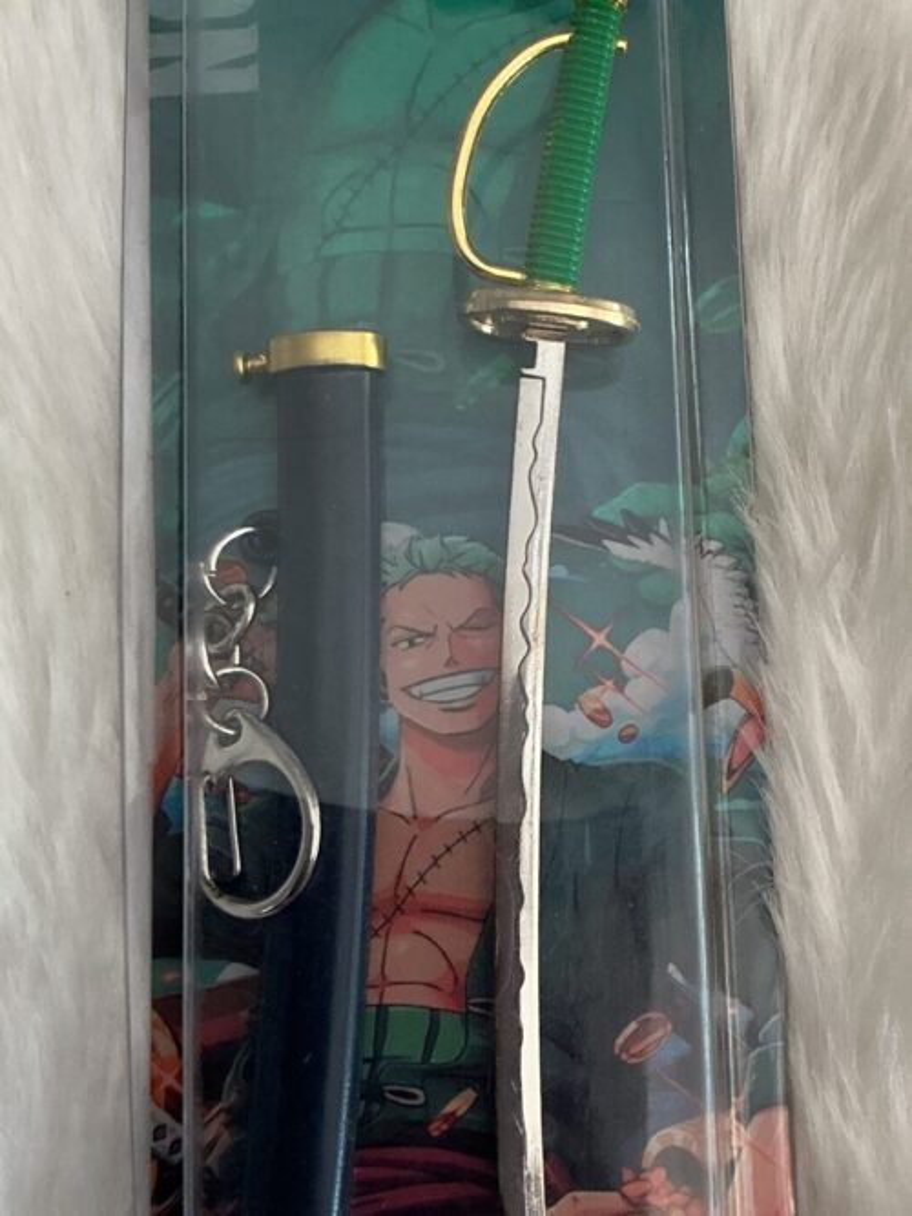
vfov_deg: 61.7
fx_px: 1019
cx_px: 456
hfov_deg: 48.2
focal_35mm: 29
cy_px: 608
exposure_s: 1/60
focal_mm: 3
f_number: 1.8
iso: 80
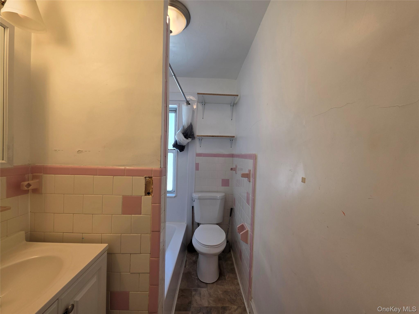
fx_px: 157
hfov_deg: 106.2
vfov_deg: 89.9
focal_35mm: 13
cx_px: 210
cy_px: 157
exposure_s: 1/120
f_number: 1.9
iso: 50
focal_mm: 2.2
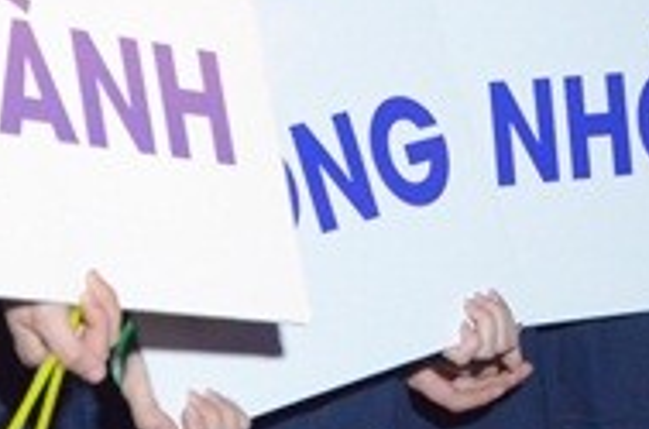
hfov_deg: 7.5
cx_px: 924
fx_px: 4909
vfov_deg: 5.0
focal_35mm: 273
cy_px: -228
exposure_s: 1/60
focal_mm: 52
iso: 5000
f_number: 5
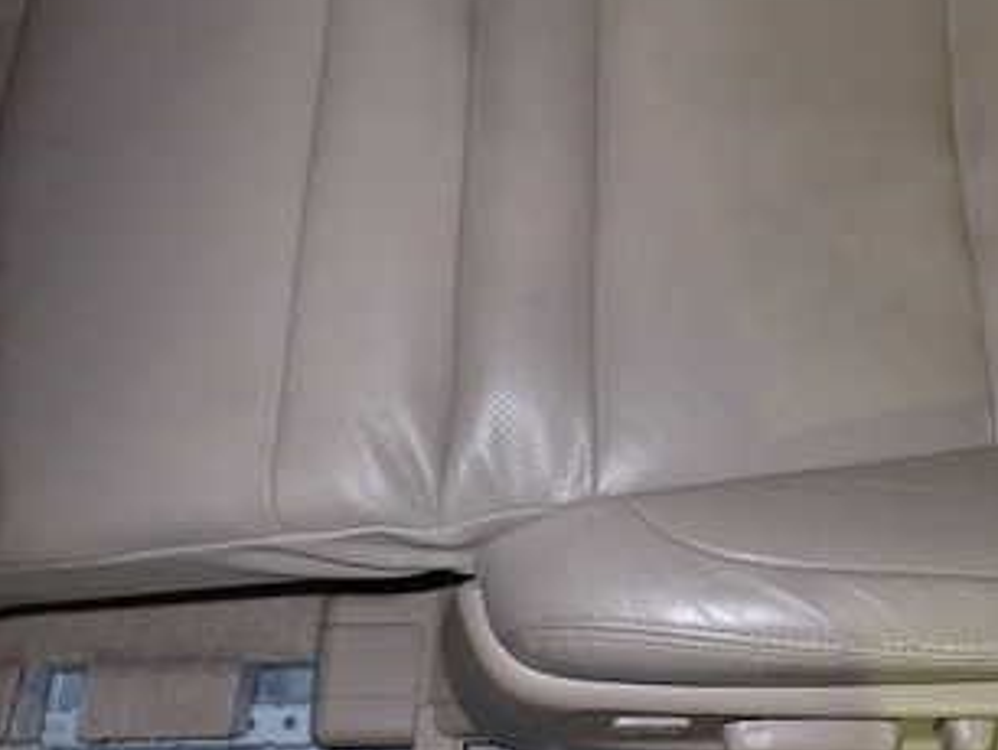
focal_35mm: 49
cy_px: 186
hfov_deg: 37.8
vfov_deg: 29.2
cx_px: 763
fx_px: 1414
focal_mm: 4.5
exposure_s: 1/30
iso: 200
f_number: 2
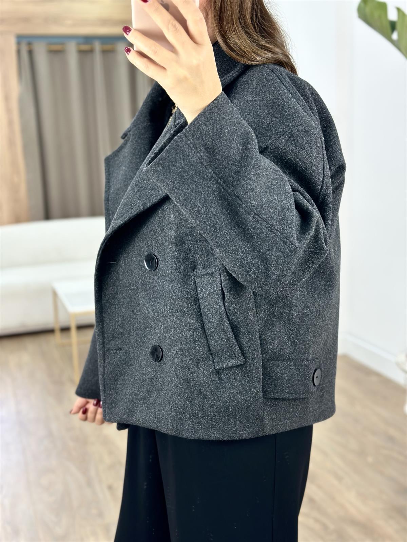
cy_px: 271
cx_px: 204
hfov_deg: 30.3
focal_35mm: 48
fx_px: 752
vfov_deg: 39.7
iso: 125
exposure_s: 1/100
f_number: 1.78
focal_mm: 6.86
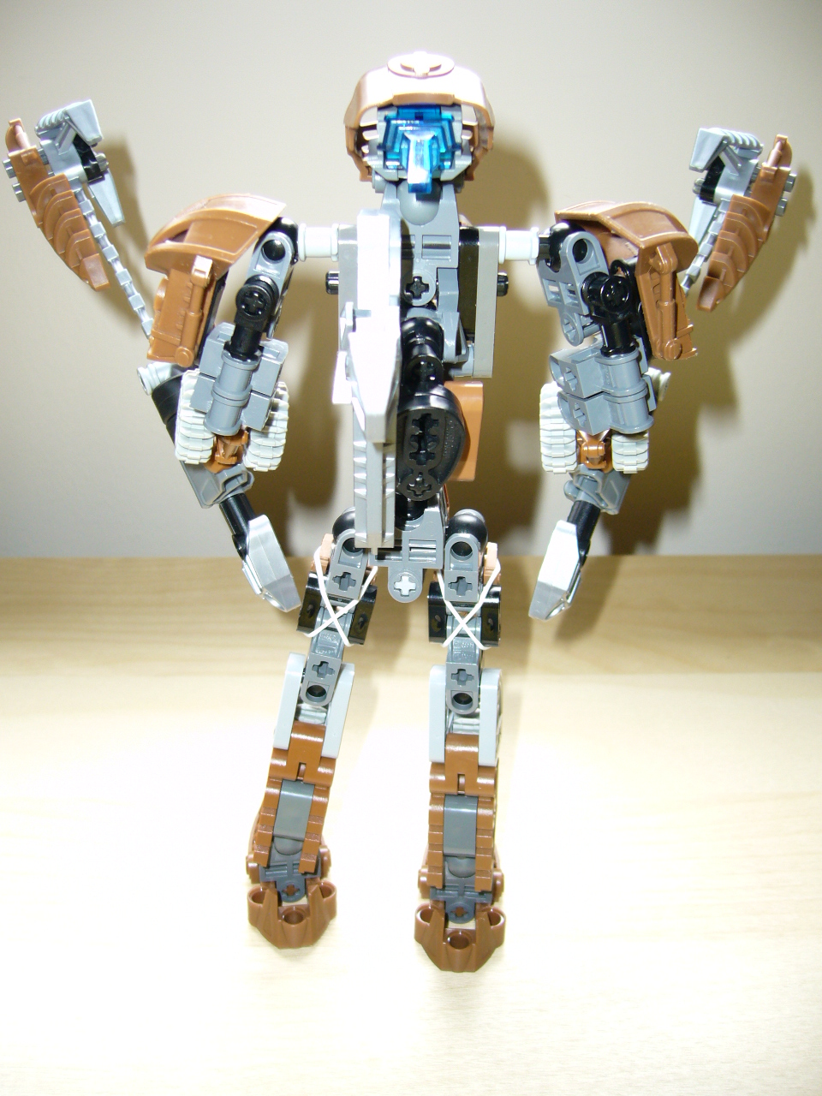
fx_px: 1108
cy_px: 548
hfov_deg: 40.7
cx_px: 411
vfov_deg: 52.6
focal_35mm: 35
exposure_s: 1/30
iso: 100
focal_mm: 5.8
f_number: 2.8
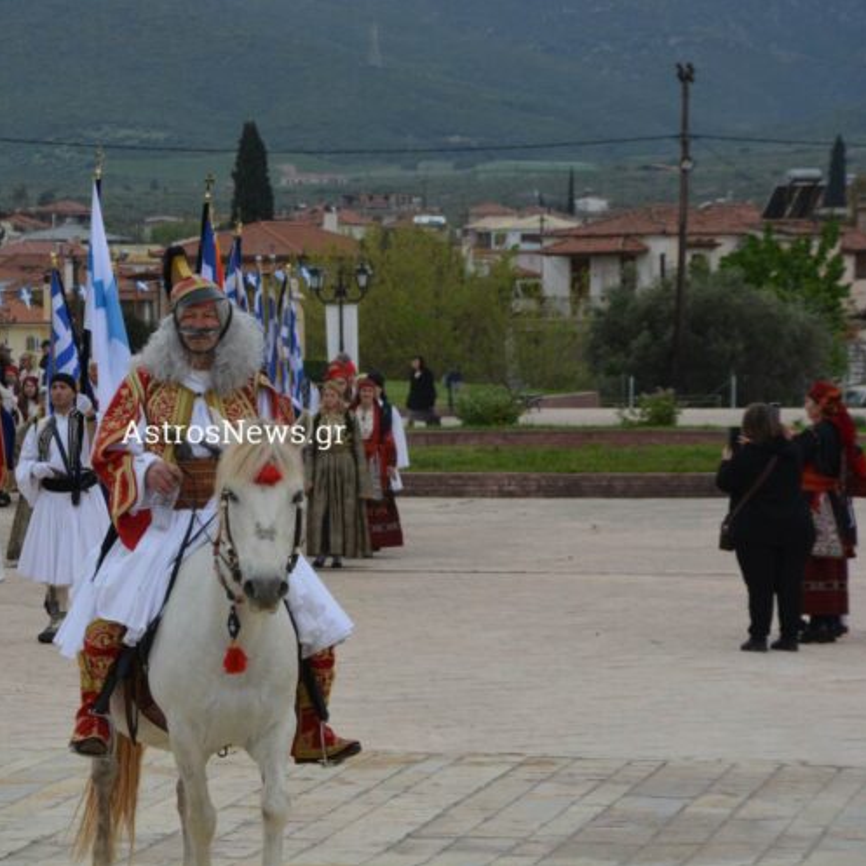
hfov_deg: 10.7
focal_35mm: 164
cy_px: 434
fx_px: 4632
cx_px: 232
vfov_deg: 10.7
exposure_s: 1/250
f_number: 10
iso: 200
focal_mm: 85
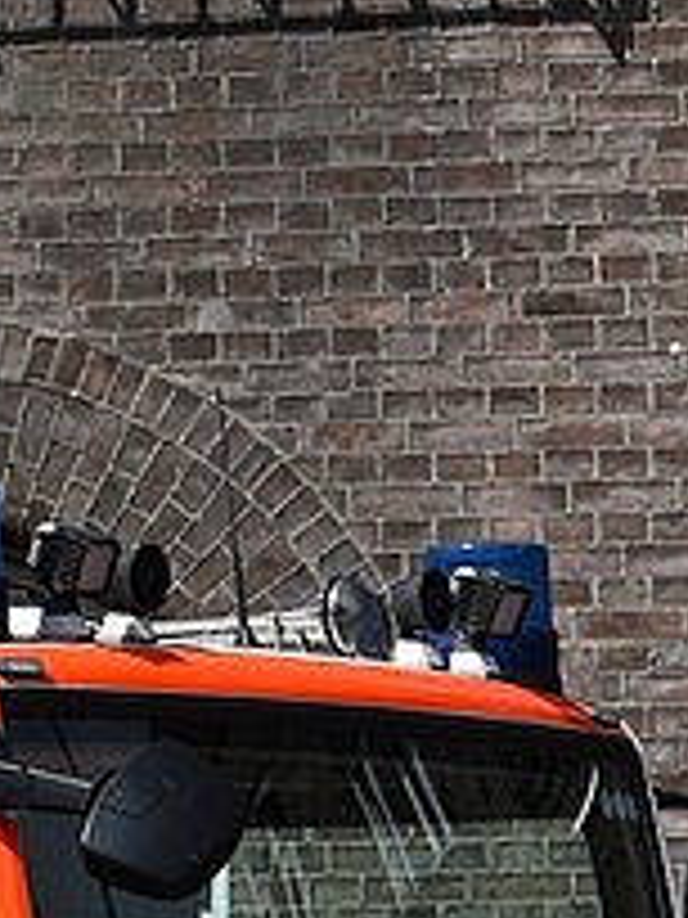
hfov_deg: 5.0
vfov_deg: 6.8
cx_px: -1124
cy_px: 1341
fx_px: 7632
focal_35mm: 288
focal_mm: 68
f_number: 11
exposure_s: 1/500
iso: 200
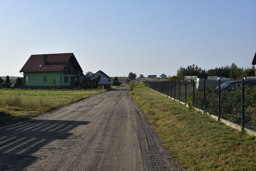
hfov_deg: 41.1
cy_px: 86
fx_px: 341
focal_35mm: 48
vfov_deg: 28.1
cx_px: 128
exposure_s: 1/400
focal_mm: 48
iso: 200
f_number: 10
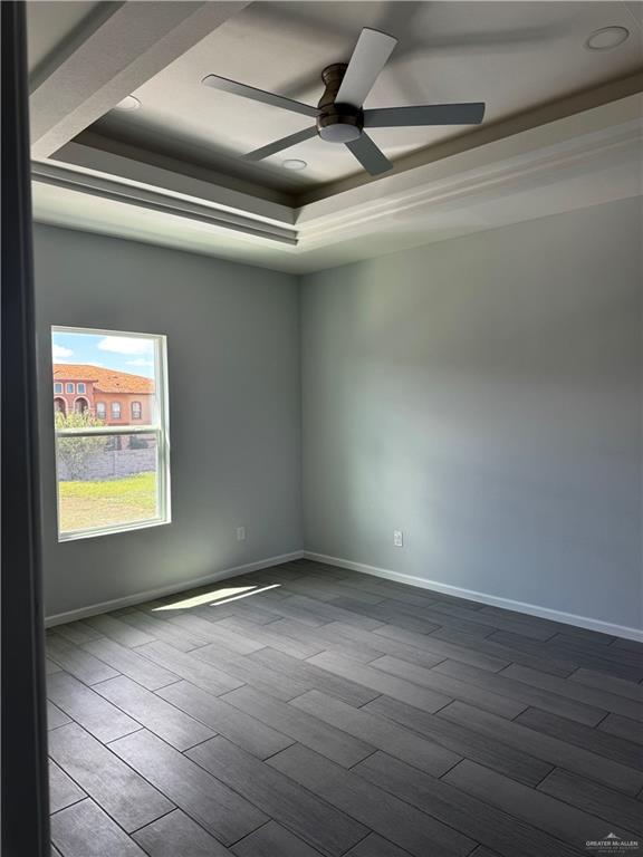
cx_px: 322
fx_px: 594
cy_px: 428
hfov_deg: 56.8
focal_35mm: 24
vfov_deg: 71.6
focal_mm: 6.76
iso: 80
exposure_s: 1/206
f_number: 1.78
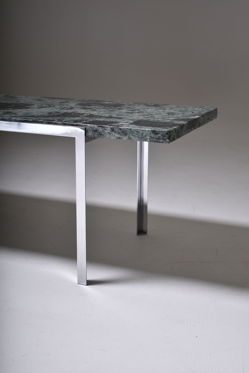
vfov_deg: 35.0
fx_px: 590
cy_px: 186
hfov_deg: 23.8
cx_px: 124
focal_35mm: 57
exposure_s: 1/200
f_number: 5
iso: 100
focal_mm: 38
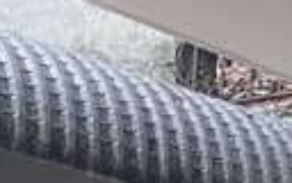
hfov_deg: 8.5
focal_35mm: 220
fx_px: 1751
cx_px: 757
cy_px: 371
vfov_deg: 5.8
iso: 400
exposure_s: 1/60
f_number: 1.8
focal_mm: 4.25
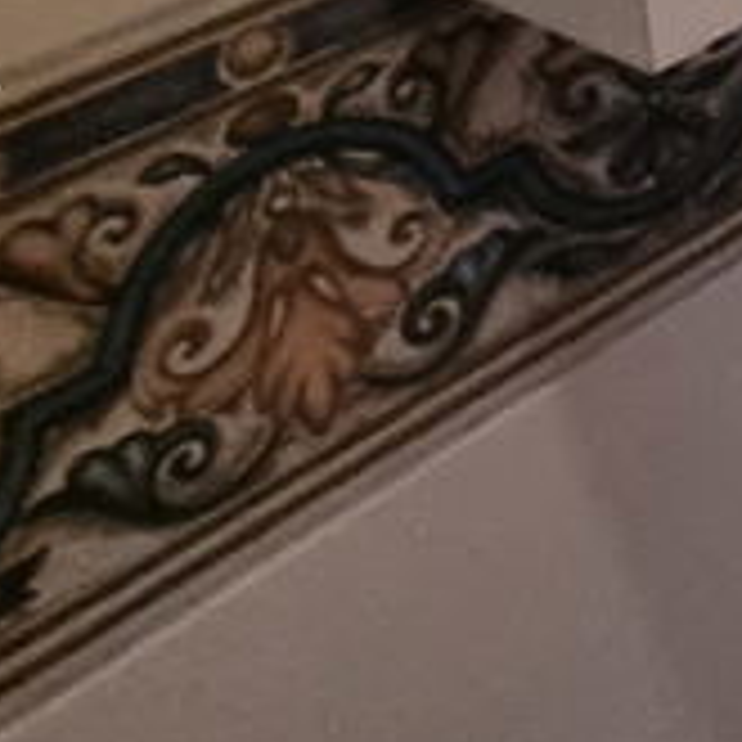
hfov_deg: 15.5
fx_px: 1819
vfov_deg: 17.2
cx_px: 1677
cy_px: -724
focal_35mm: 75
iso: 400
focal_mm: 2.2
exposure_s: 1/33
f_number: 2.2
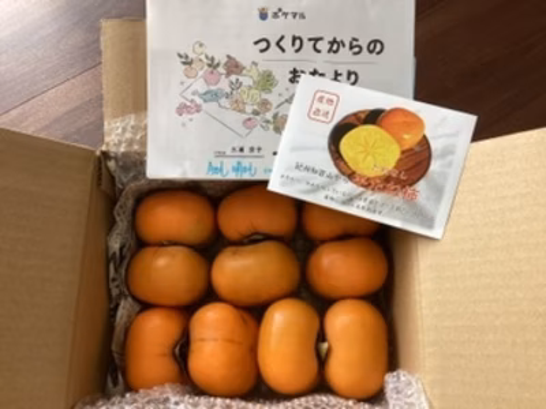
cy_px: 204
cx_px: 273
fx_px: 489
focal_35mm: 31
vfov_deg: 45.4
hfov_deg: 58.4
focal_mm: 3.3
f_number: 2.4
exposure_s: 1/60
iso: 64
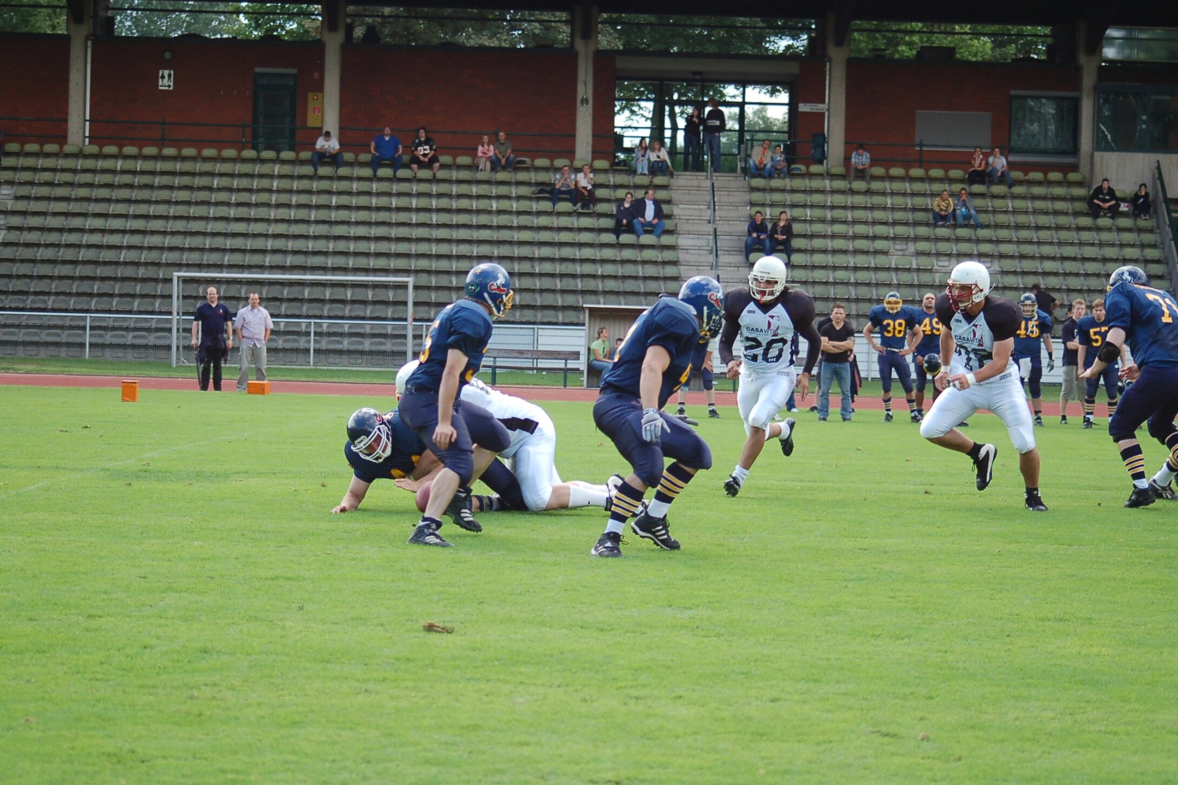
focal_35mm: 106
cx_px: 595
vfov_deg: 12.9
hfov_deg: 19.3
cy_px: 393
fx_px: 3468
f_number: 4
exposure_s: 1/800
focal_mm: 70
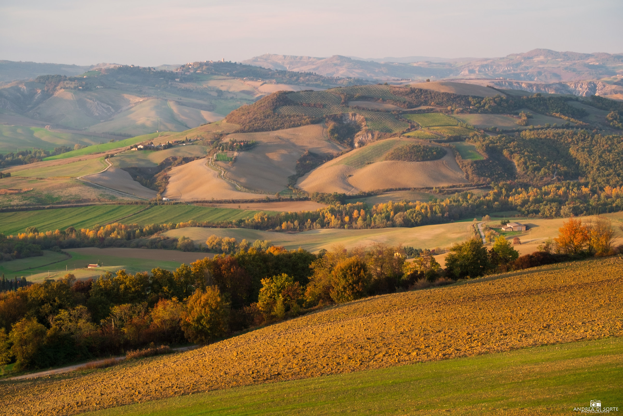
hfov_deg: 27.0
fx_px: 1298
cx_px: 312
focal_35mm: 75
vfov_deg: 18.2
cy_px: 208
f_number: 10
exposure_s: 1/30
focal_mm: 50
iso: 200
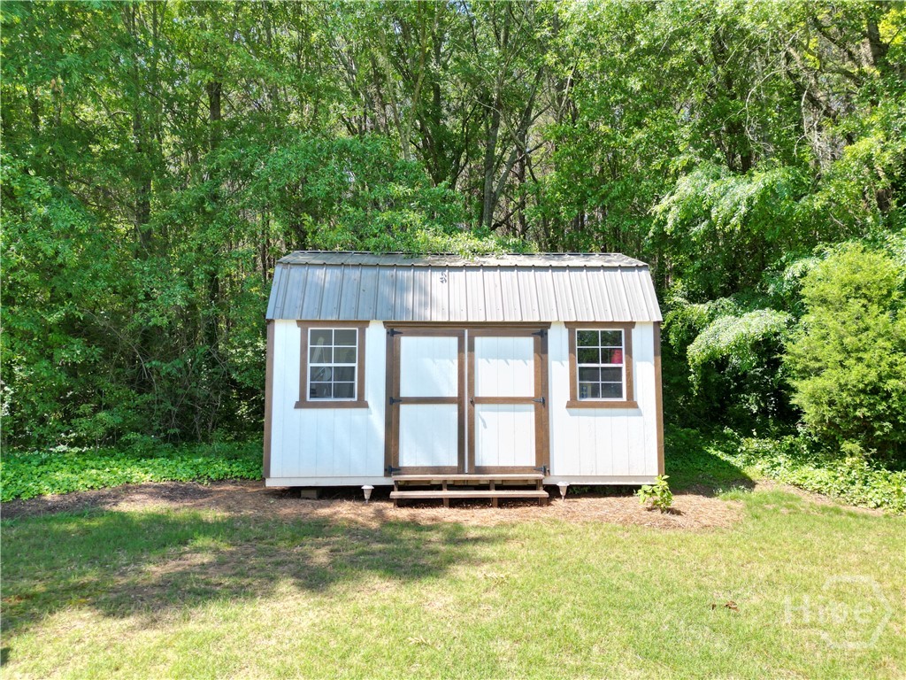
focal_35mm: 24
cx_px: 453
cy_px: 340
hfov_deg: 71.6
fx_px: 628
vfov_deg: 56.8
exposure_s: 1/1000
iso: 100
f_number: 1.7
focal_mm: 6.72
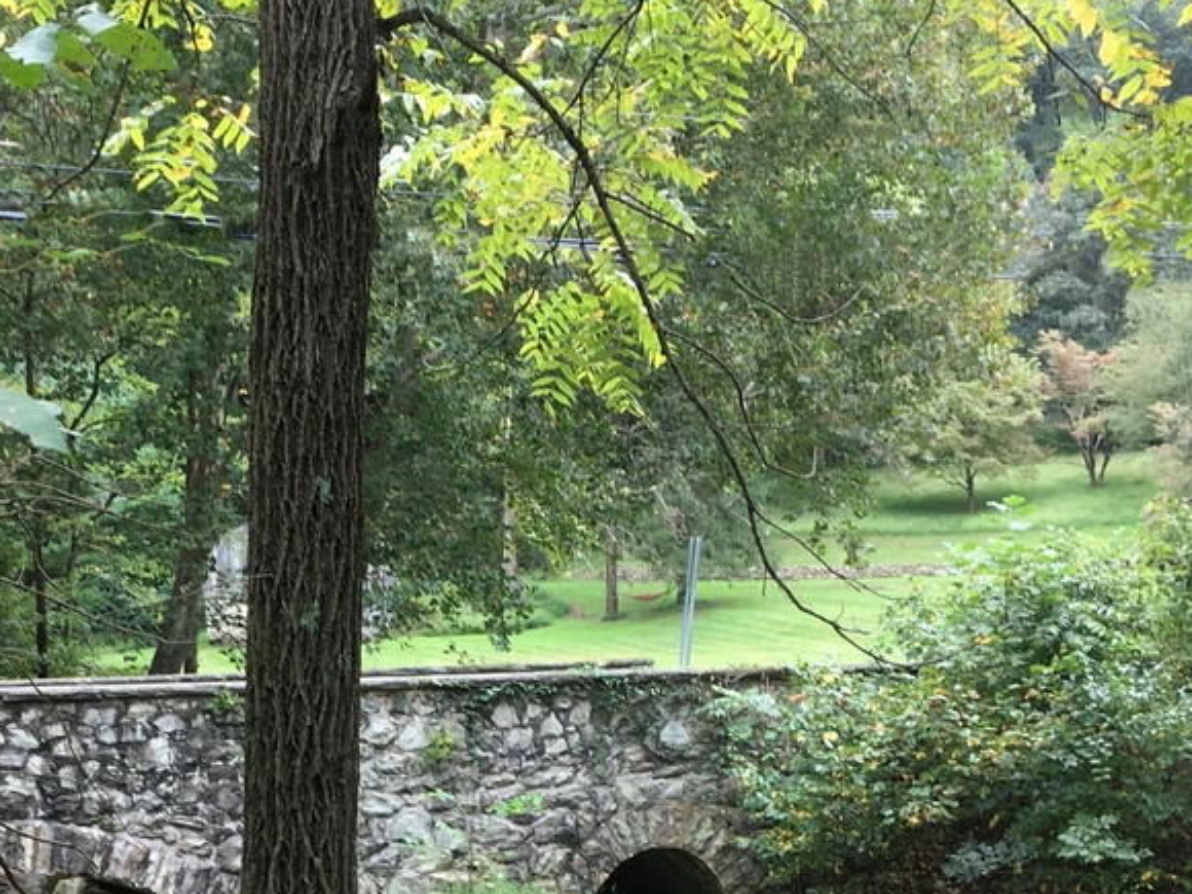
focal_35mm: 60
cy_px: 814
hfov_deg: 31.7
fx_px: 2066
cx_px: 337
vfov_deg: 23.7
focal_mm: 4.15
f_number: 2.2
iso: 25
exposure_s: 1/60
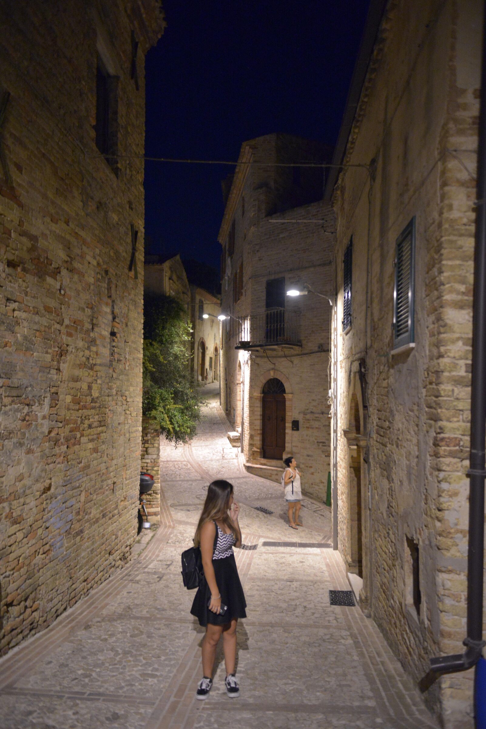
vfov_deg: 69.4
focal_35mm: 26
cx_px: 243
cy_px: 364
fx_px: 526
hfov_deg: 49.6
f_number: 2.8
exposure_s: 1/30
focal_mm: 26
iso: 4000
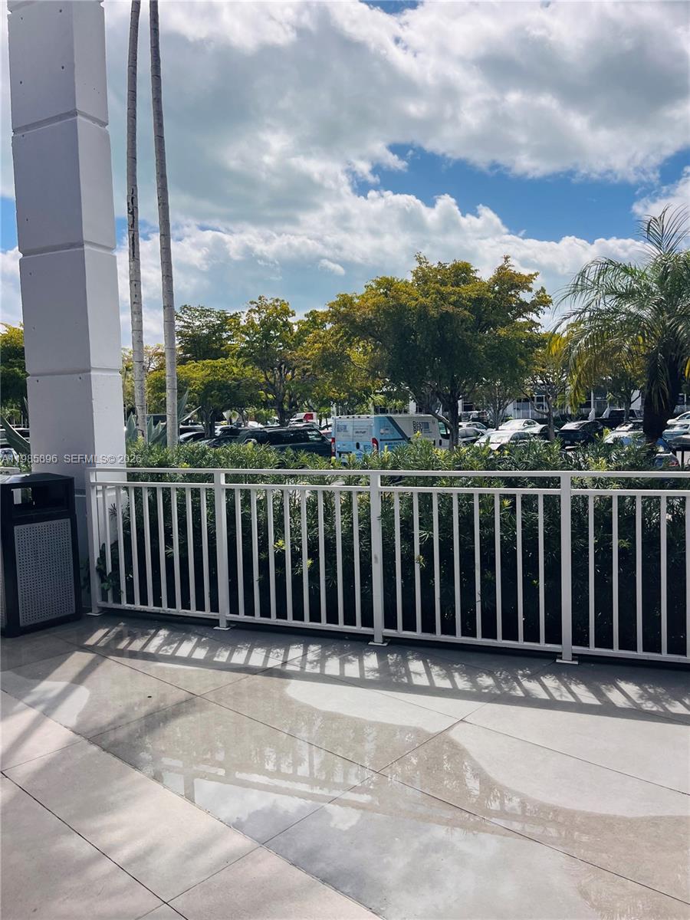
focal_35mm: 26
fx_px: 691
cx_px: 345
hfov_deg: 53.1
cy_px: 460
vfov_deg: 67.3
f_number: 1.6
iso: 50
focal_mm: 5.1
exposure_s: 1/5556
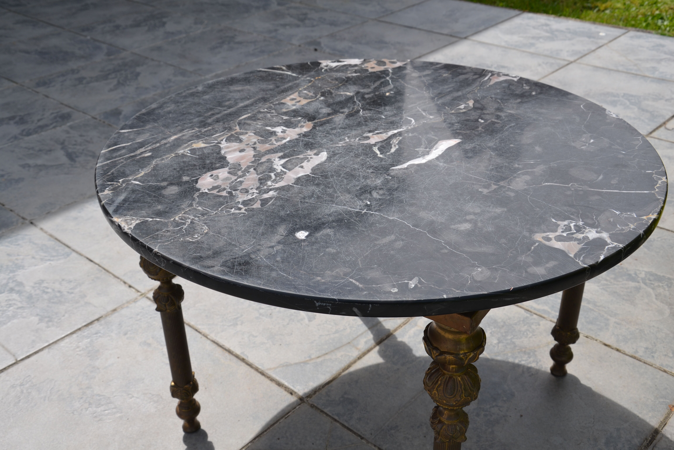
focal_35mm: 39
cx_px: 337
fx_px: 730
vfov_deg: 34.2
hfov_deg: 49.6
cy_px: 225
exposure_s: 1/250
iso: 100
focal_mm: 26
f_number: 8
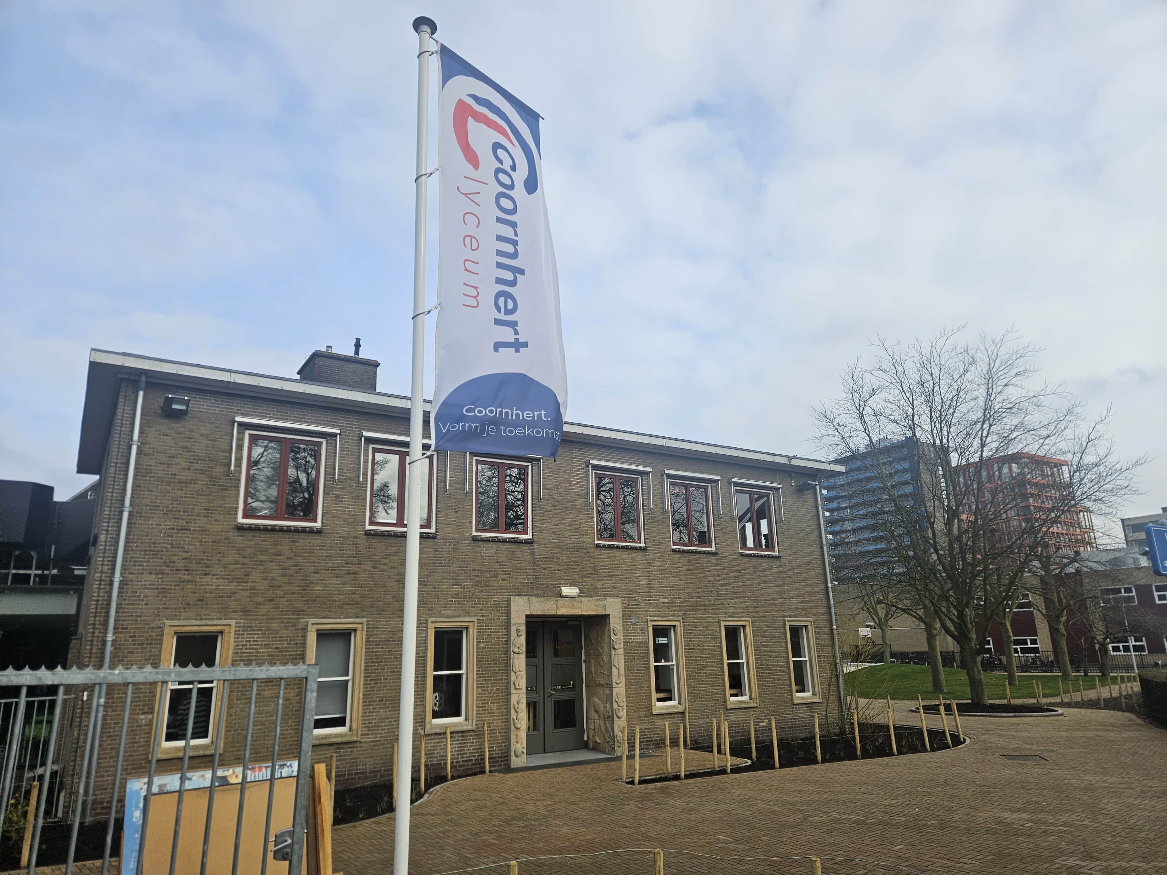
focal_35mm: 23
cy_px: 438
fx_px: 775
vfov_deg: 58.9
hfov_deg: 73.9
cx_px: 584
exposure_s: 1/2365
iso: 25
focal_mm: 5.4
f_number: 1.8
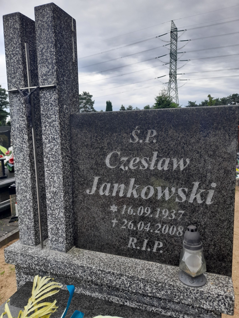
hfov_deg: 54.9
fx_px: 230
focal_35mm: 25
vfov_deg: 69.4
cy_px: 159
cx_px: 120
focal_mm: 4.6
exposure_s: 1/416
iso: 20
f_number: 2
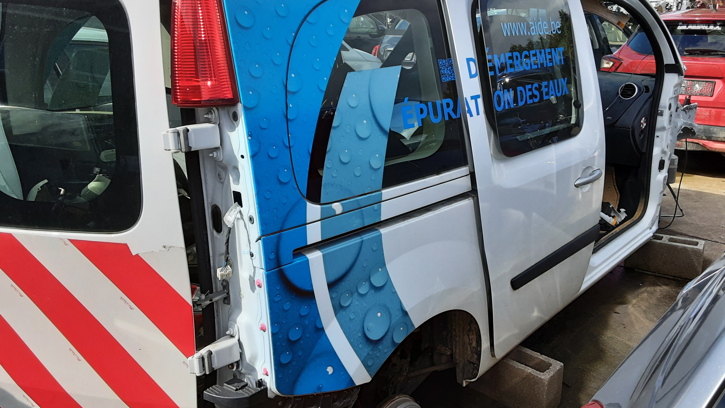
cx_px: 364
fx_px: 577
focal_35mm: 30
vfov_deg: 38.9
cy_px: 181
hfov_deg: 64.3
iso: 40
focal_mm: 2.91
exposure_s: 1/921
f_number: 1.9
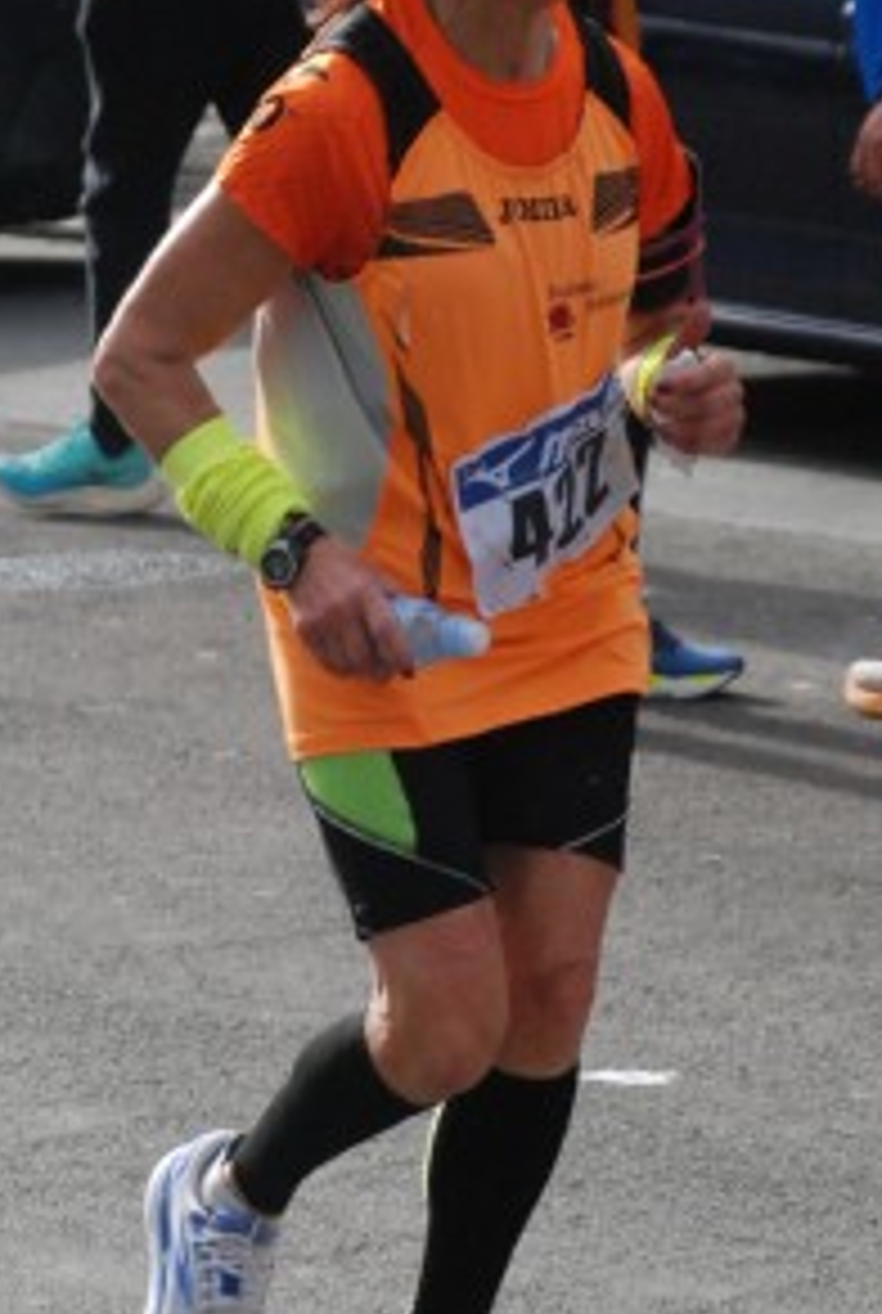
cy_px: 603
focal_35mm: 216
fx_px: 7900
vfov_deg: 9.5
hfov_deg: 6.4
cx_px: 475
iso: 1000
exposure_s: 1/1250
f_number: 5.6
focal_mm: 70
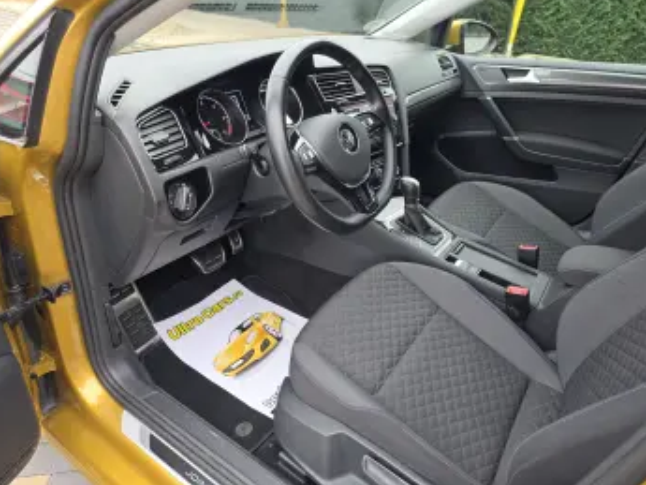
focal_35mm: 24
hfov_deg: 71.6
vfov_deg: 56.8
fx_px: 448
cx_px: 326
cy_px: 236
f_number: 1.7
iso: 160
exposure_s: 1/100
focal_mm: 6.25
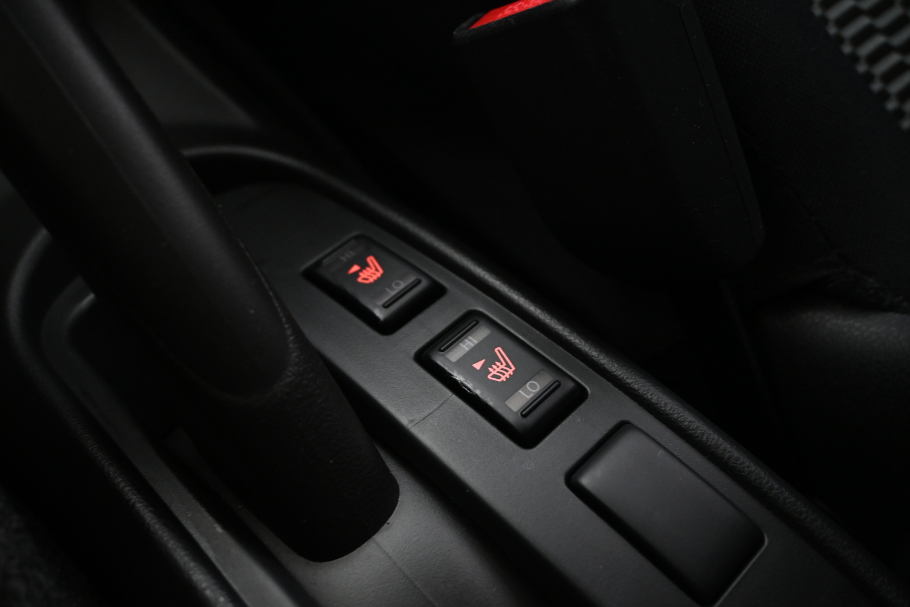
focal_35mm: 32
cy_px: 304
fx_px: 796
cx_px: 455
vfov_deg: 41.7
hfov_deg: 59.5
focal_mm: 21
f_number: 4
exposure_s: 1/6
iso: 1600
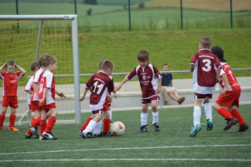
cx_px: 126
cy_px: 84
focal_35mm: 300
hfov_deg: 6.9
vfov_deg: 4.6
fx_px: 2090
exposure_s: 1/1250
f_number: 5.6
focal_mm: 200
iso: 400
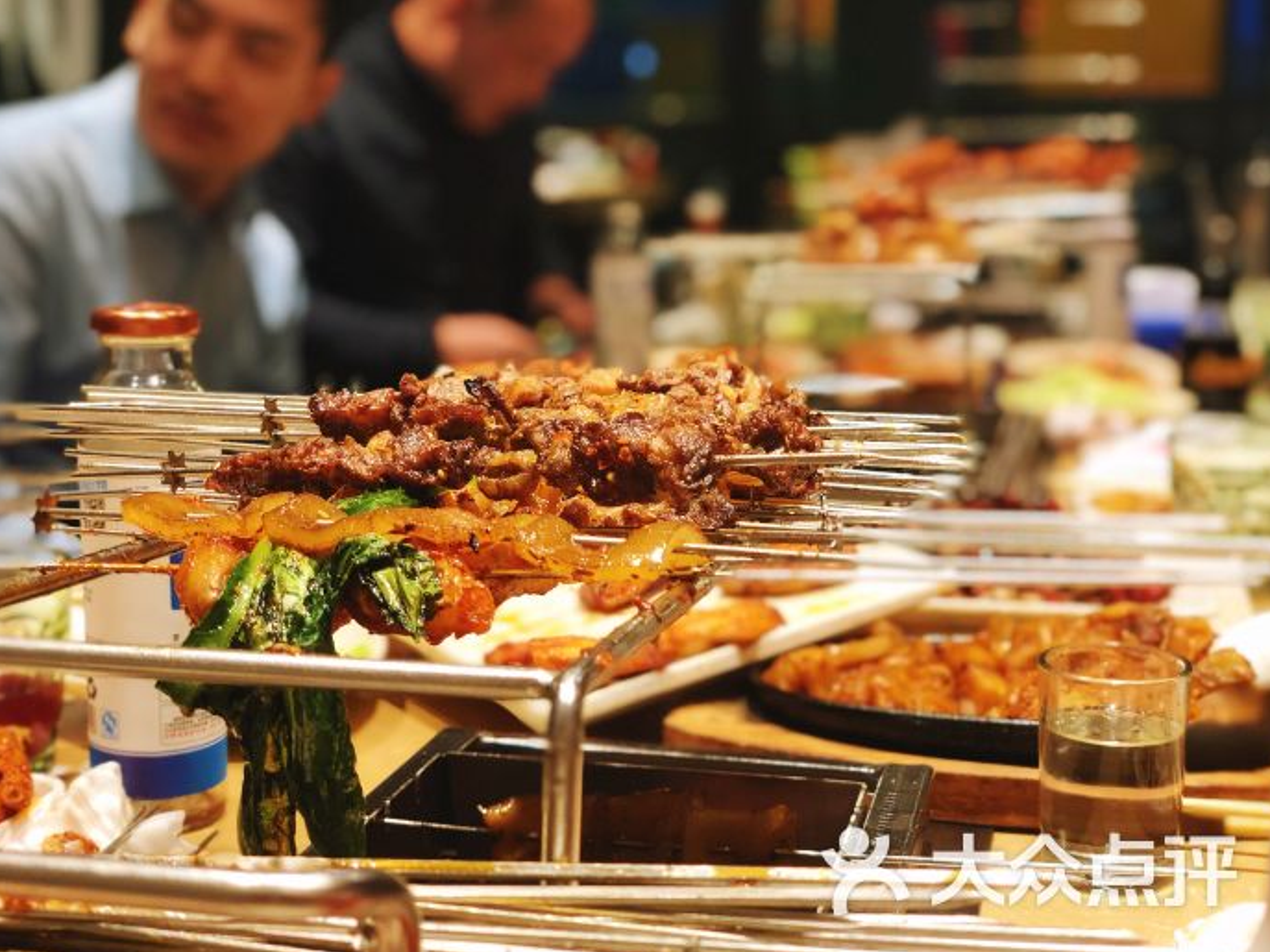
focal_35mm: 53
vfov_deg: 27.5
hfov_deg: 36.2
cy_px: 482
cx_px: 638
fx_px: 1944
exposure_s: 1/25
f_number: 2.4
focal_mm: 6
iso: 125
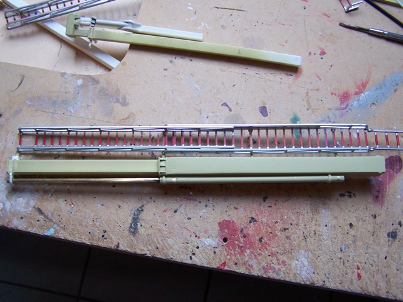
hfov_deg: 49.0
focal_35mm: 38
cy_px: 151
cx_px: 202
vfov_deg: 37.7
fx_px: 442
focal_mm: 6.3
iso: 80
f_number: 2.8
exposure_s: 1/45
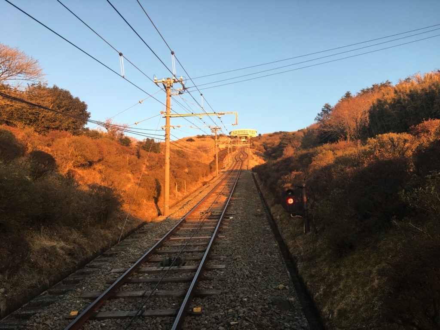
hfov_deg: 61.7
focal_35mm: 29
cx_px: 220
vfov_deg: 48.2
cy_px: 165
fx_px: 369
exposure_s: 1/120
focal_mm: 4.15
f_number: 2.2
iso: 32
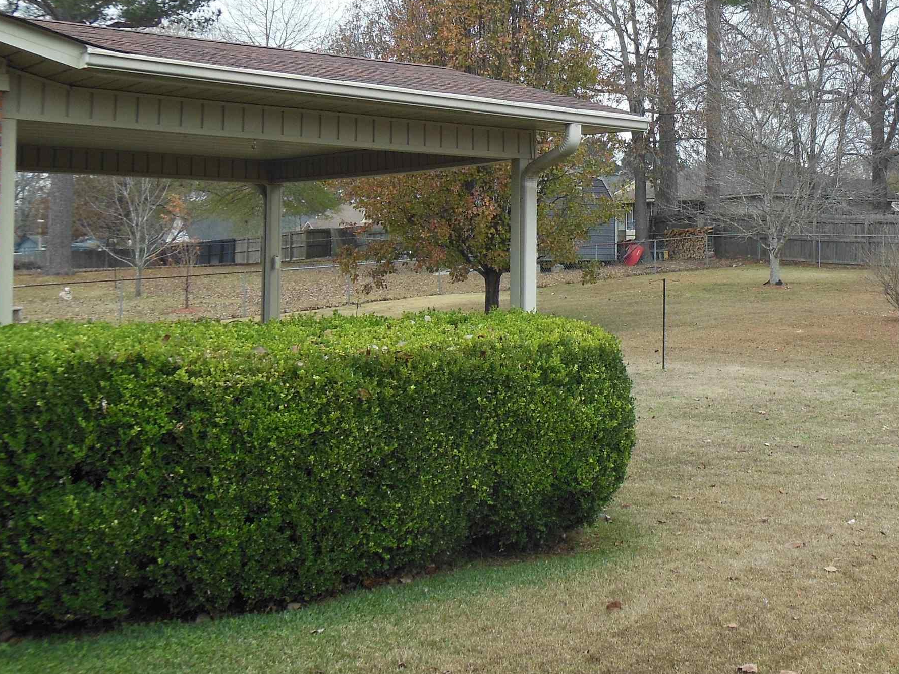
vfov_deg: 28.9
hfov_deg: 36.5
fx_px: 1298
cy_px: 210
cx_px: 753
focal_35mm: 50
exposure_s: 1/320
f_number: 3.3
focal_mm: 5.2
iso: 125
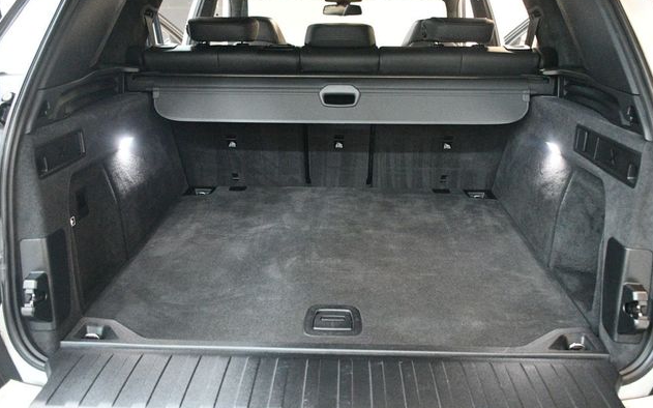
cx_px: 328
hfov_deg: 61.2
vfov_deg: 40.6
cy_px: 206
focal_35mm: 31
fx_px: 552
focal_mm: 20
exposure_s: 1/60
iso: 10000
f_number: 3.5
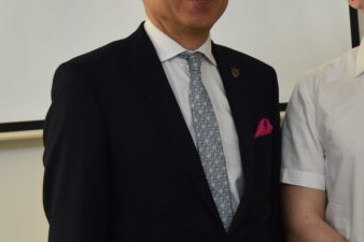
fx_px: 920
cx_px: 393
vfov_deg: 15.0
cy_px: 134
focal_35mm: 91
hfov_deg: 21.3
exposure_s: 1/125
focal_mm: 30
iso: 560
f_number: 4
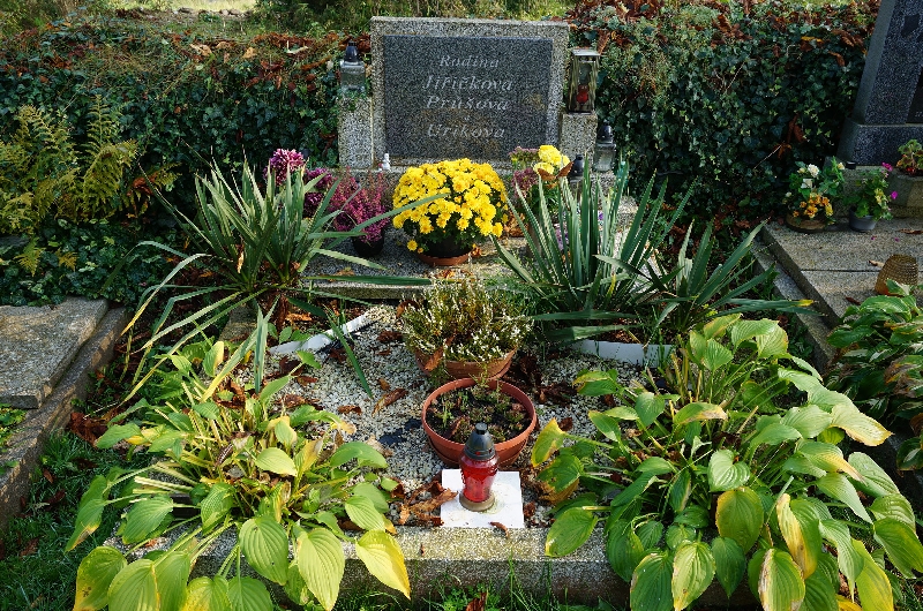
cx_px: 462
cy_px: 306
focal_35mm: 28
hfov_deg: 64.7
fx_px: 729
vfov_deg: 45.5
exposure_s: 1/60
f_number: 6.3
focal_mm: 19
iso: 100
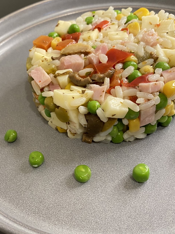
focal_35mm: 42
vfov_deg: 44.7
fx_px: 283
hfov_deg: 34.1
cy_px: 135
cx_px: 61
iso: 160
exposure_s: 1/50
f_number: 1.8
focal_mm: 4.25
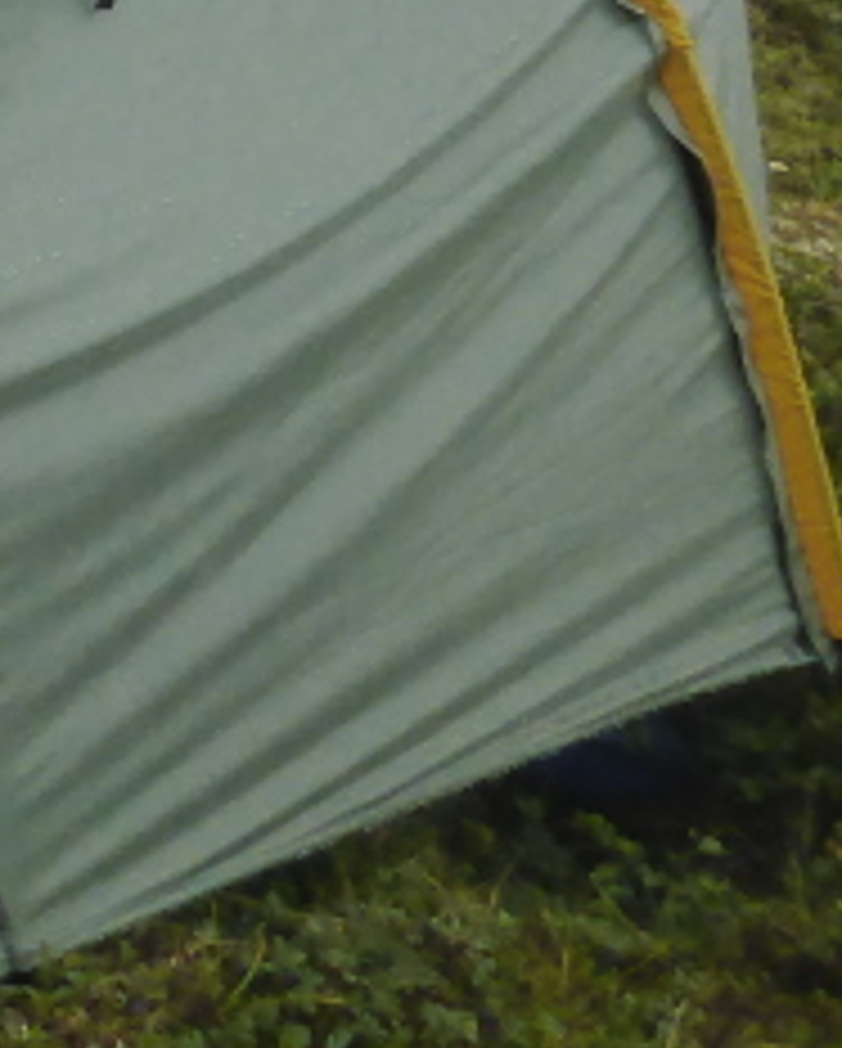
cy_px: -328
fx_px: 3731
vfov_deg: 15.2
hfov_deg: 10.3
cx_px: -1445
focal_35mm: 120
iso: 200
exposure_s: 1/640
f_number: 3.3
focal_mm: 4.9
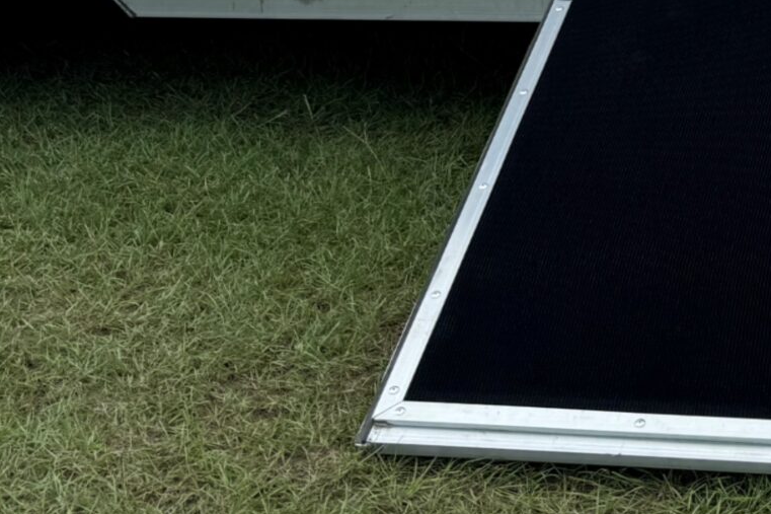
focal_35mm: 84
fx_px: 1798
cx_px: 857
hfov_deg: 22.7
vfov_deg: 14.8
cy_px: -317
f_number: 1.78
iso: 80
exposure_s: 1/2415
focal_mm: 6.76
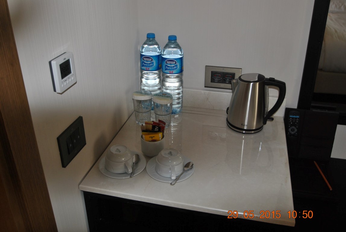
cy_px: 116
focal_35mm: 36
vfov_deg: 37.0
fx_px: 346
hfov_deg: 53.1
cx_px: 173
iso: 200
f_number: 4.5
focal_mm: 24
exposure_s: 1/60
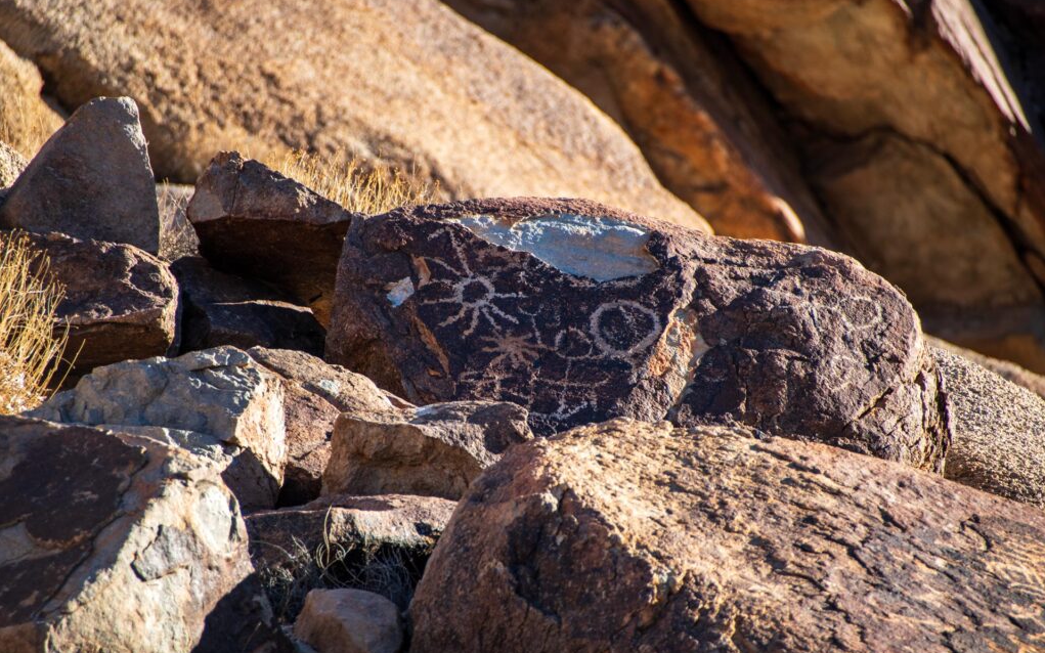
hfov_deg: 4.6
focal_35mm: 460
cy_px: 344
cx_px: 522
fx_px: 13100
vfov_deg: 2.9
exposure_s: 1/400
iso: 200
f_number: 5.6
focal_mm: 300
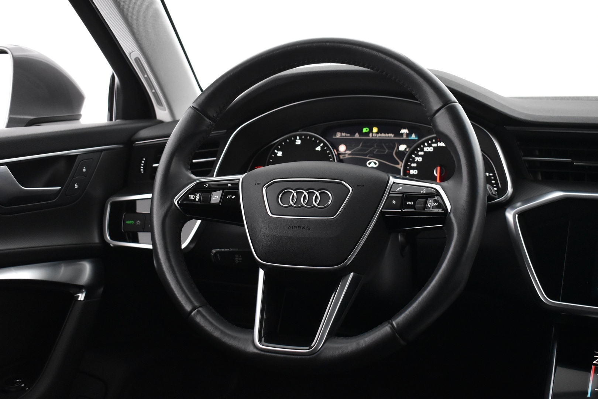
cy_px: 200
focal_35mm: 45
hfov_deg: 43.6
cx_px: 299
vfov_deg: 29.9
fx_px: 747
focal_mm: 30
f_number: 4.2
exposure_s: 1/30
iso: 3200
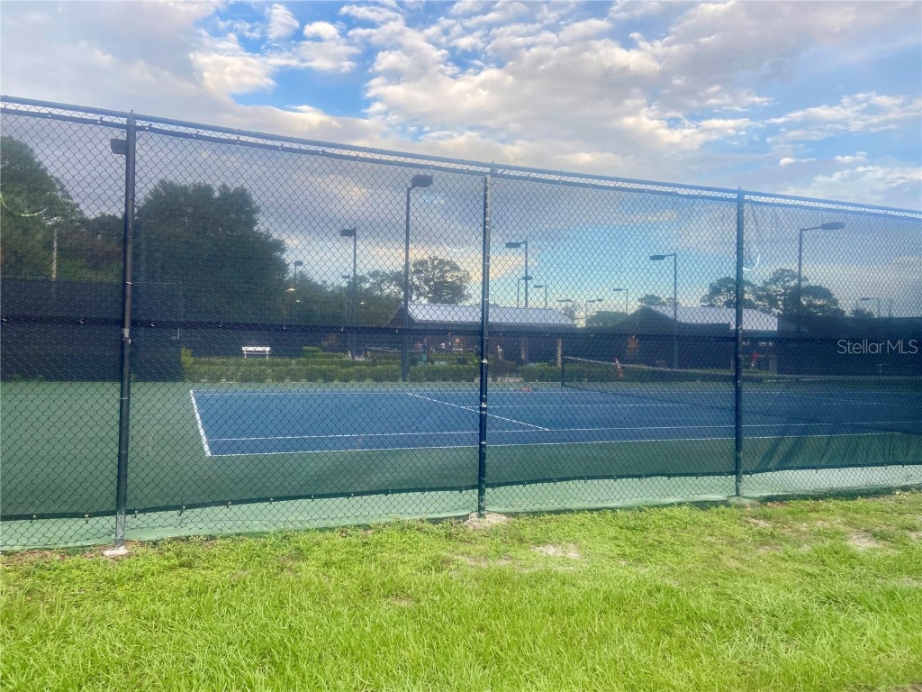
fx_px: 693
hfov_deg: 67.3
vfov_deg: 53.1
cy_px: 346
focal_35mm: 26
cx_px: 461
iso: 32
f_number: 1.8
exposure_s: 1/340
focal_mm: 4.25
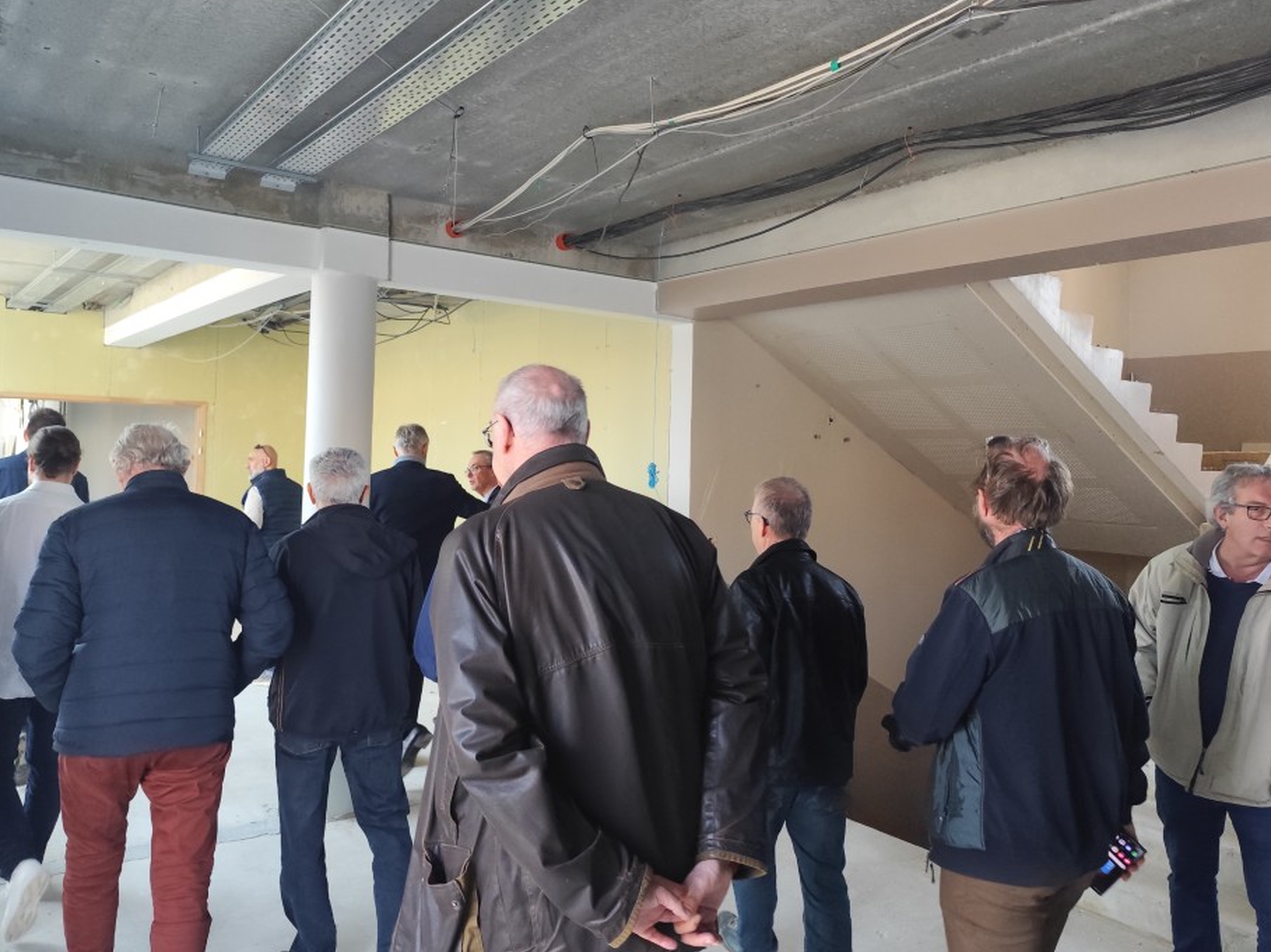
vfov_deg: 51.3
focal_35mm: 27
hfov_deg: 65.3
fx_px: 991
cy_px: 439
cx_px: 636
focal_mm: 6.14
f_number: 1.65
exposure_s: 1/100
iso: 640
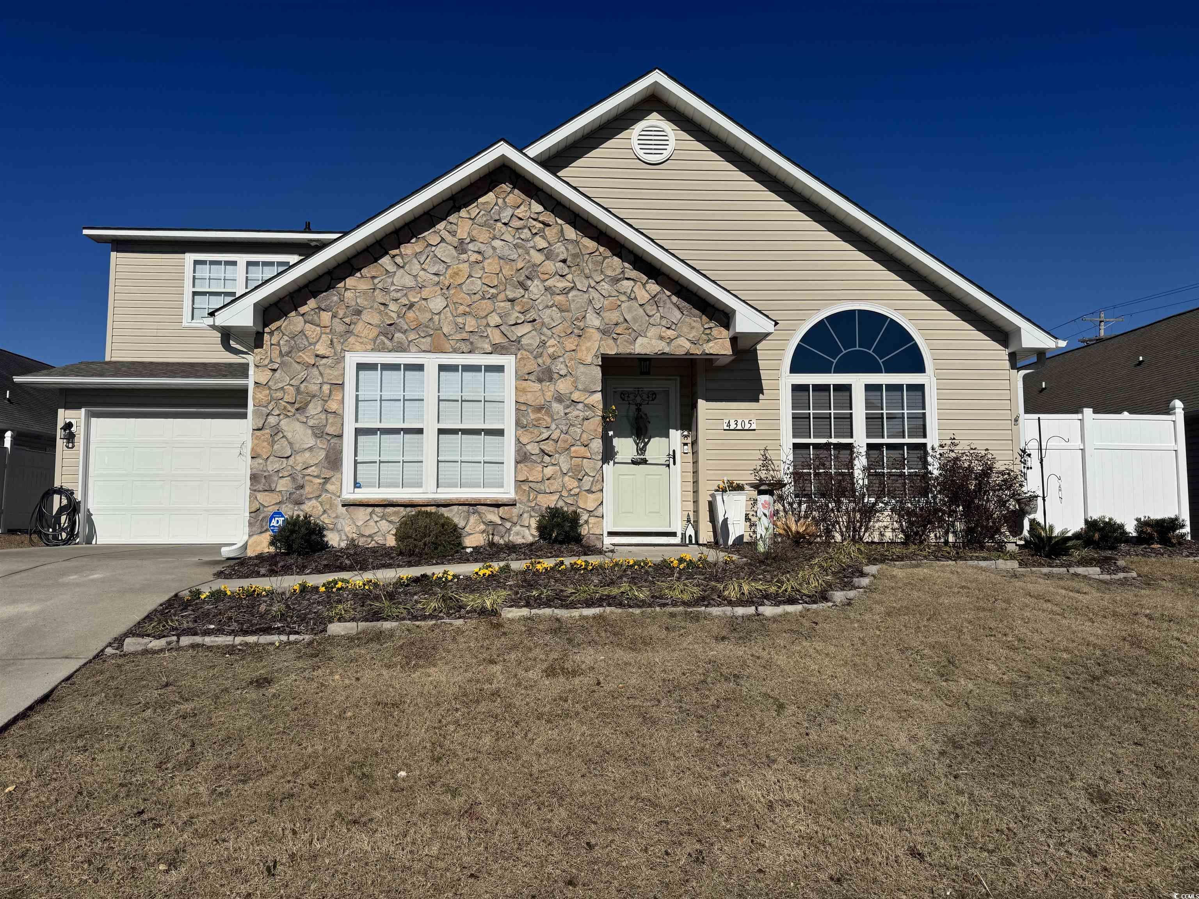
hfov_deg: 71.6
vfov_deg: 56.8
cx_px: 600
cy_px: 450
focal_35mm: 24
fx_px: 831
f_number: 1.78
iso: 64
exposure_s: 1/12346
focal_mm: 6.76
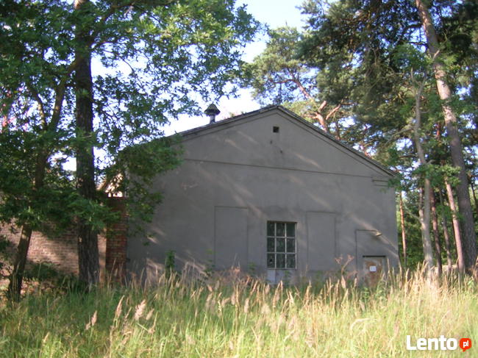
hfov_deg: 52.6
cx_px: 239
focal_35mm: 35
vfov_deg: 40.7
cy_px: 179
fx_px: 483
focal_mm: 5.4
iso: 50
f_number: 2.8
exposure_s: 1/177
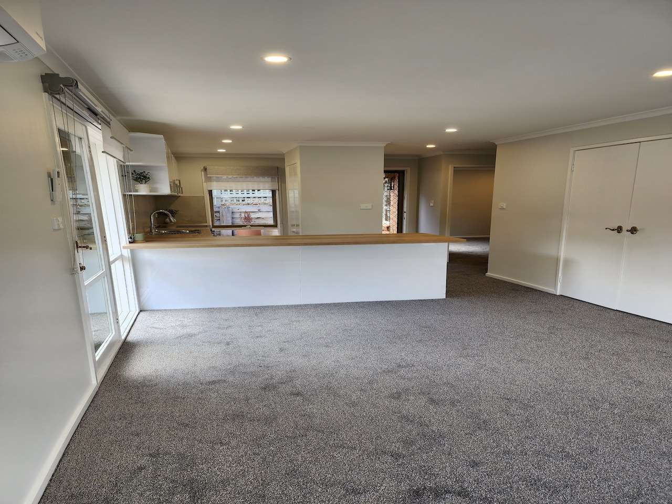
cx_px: 336
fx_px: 446
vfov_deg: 58.9
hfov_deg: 73.9
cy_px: 252
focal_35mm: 23
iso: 25
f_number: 1.8
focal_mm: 6.4
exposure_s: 1/100
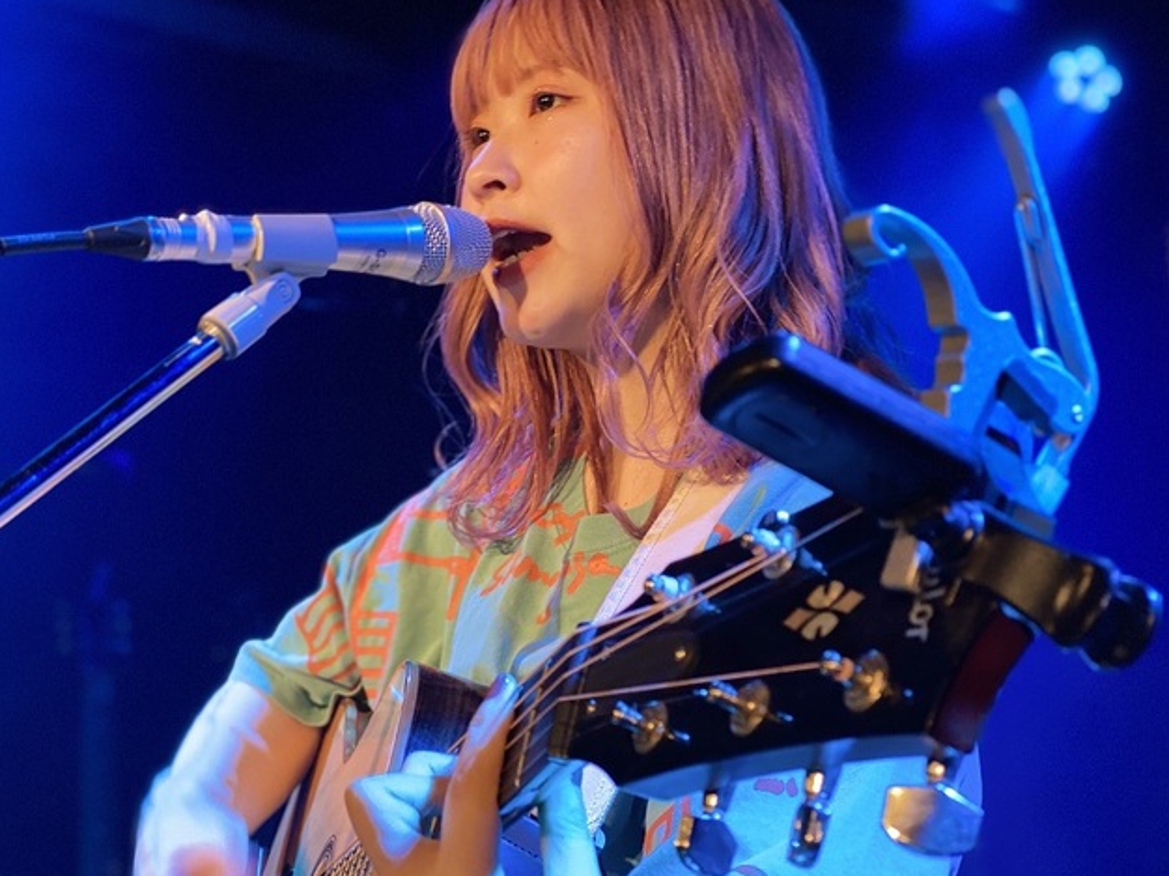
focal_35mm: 59
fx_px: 1992
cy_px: 461
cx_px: 519
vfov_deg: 24.8
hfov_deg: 32.7
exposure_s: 1/33
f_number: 2
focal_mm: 6
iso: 200
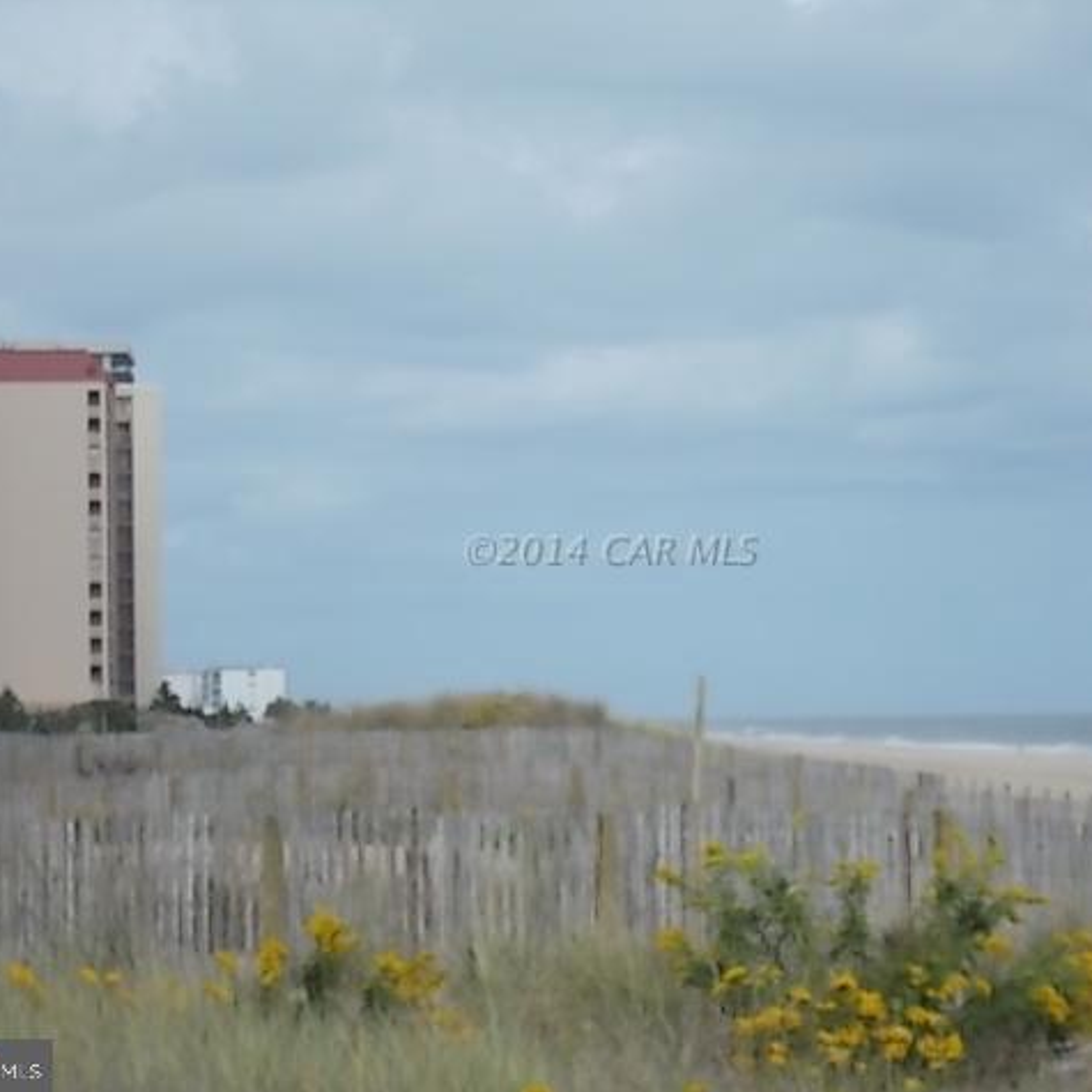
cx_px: 609
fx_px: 4211
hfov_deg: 14.8
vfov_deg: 14.8
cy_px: 547
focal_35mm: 118
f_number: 5.5
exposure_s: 1/500
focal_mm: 17.6
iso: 80
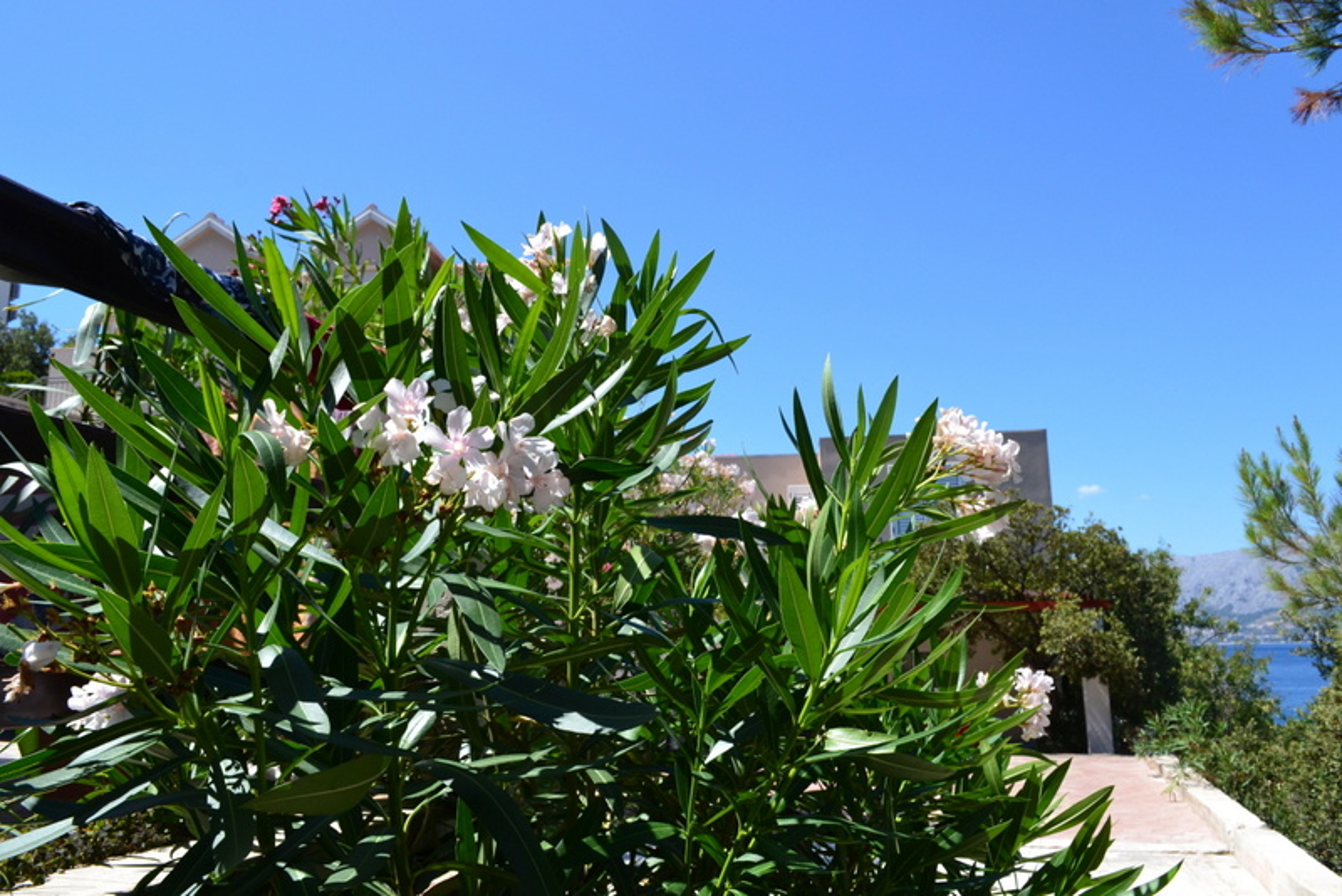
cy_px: 448
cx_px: 671
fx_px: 1007
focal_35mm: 27
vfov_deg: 48.0
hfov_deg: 67.4
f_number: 10
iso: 400
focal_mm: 18
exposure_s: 1/320
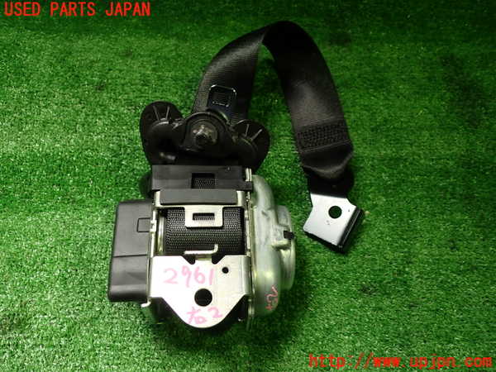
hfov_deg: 60.0
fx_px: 430
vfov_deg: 46.8
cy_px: 186
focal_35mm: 30
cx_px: 248
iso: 100
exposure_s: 1/60
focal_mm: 5.4
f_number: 2.3
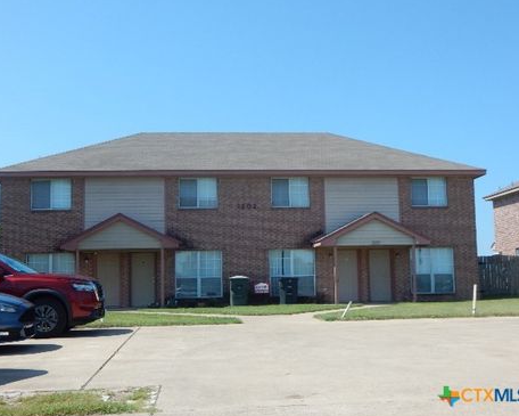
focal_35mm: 46
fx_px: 707
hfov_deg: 40.3
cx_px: 260
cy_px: 208
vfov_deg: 32.8
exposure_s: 1/1000
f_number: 3.6
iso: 125
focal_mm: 7.7
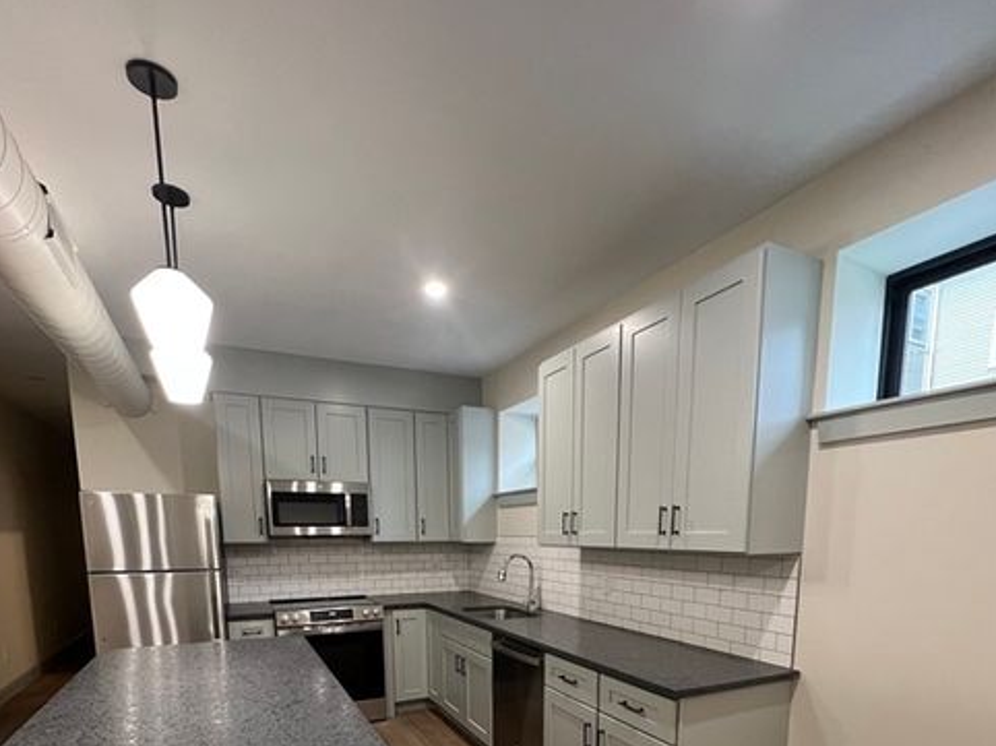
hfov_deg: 87.8
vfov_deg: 64.1
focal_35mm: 18
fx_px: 518
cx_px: 496
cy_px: 615
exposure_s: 1/60
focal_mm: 1.57
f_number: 1.8
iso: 250
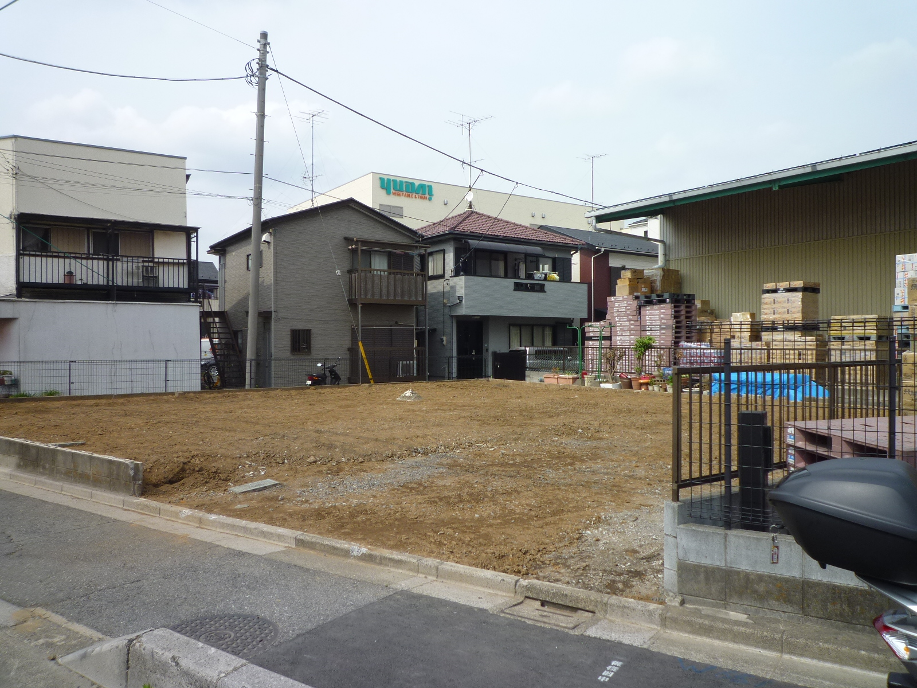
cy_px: 344
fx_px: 662
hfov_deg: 69.4
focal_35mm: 25
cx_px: 458
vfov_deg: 54.9
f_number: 4
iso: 80
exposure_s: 1/640
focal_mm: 4.4
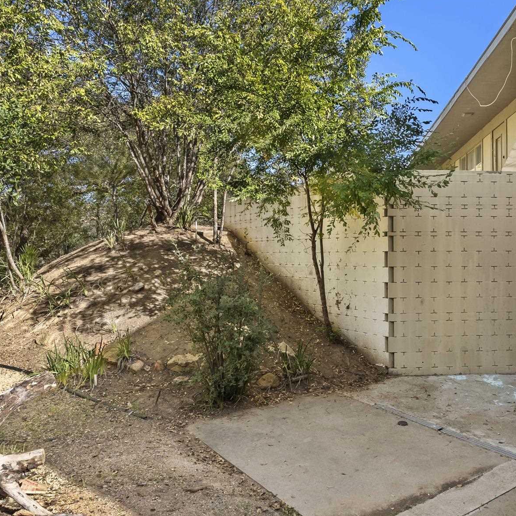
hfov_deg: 53.2
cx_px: 386
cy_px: 256
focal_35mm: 29
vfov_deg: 55.6
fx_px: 489
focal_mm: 16
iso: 500
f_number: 8
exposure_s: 1/125
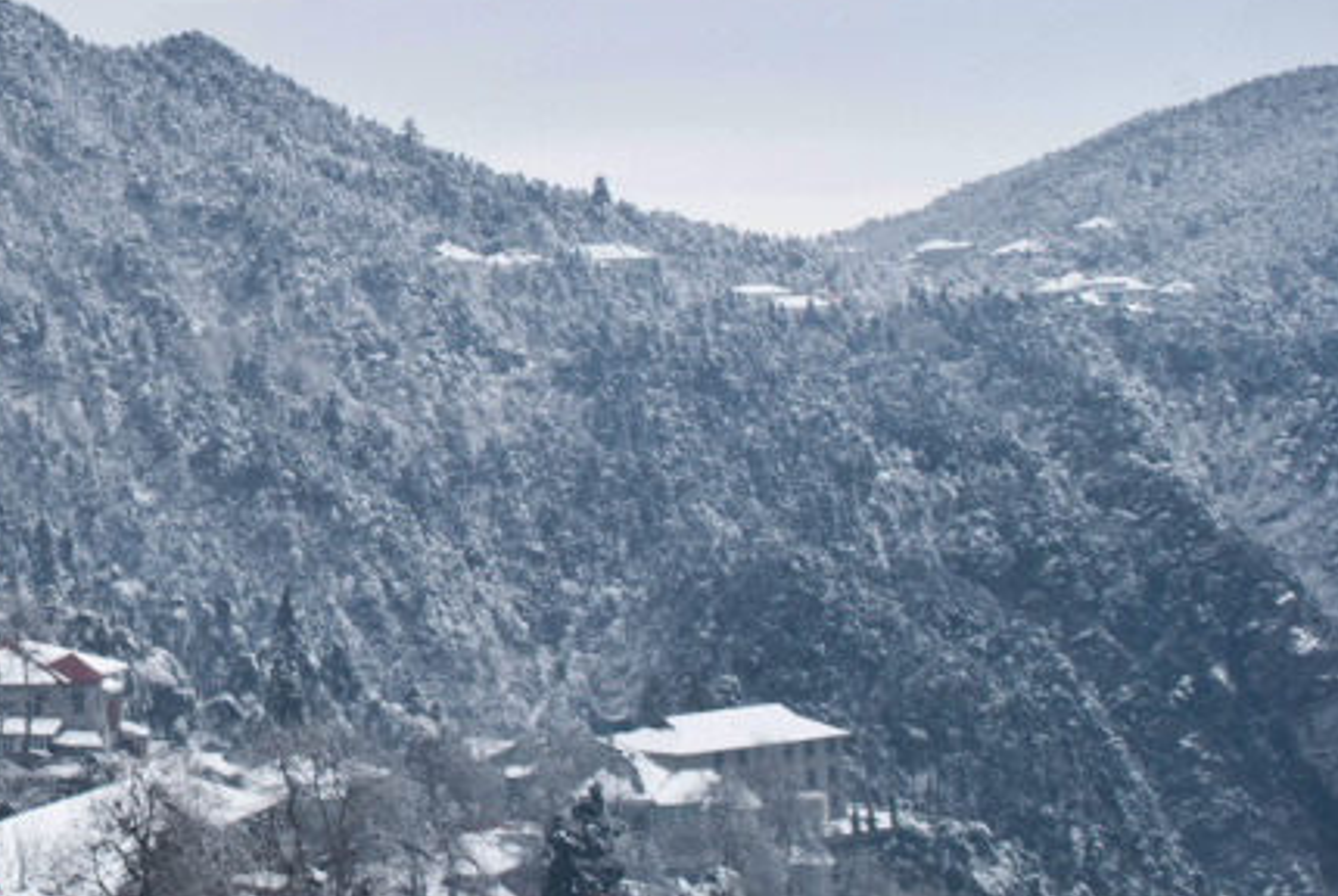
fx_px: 3722
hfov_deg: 19.3
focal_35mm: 100
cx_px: -221
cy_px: 148
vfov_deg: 13.6
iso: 100
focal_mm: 28
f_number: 11
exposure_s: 1/8
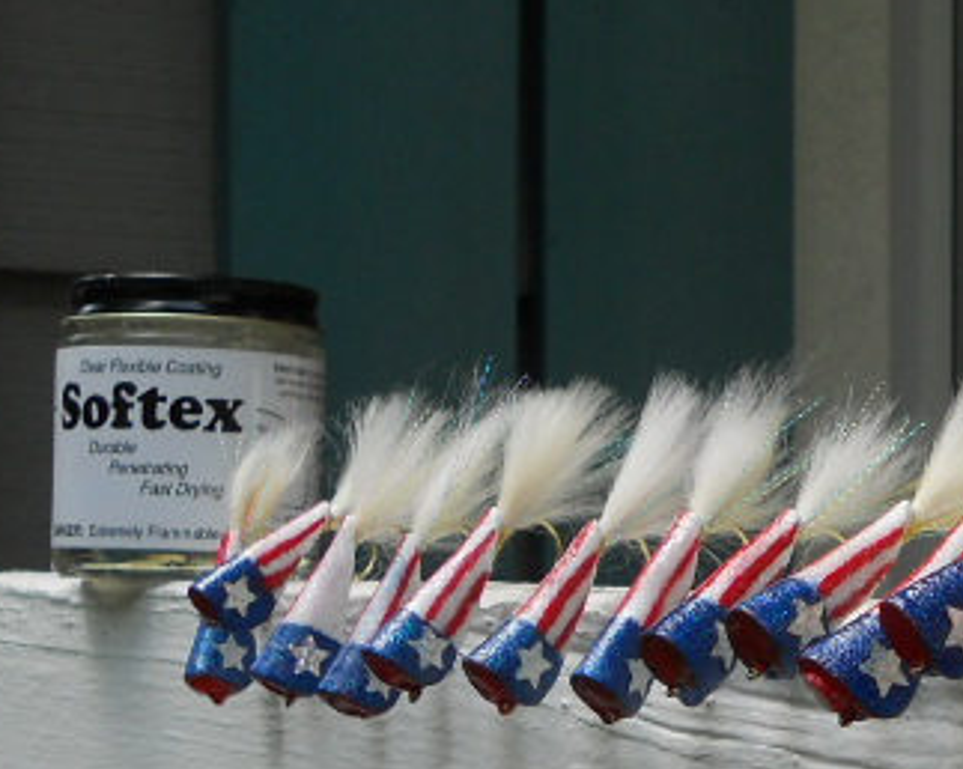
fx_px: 2820
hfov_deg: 18.9
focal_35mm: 99
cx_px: 957
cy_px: 492
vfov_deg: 15.5
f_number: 3.5
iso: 80
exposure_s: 1/200
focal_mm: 5.8
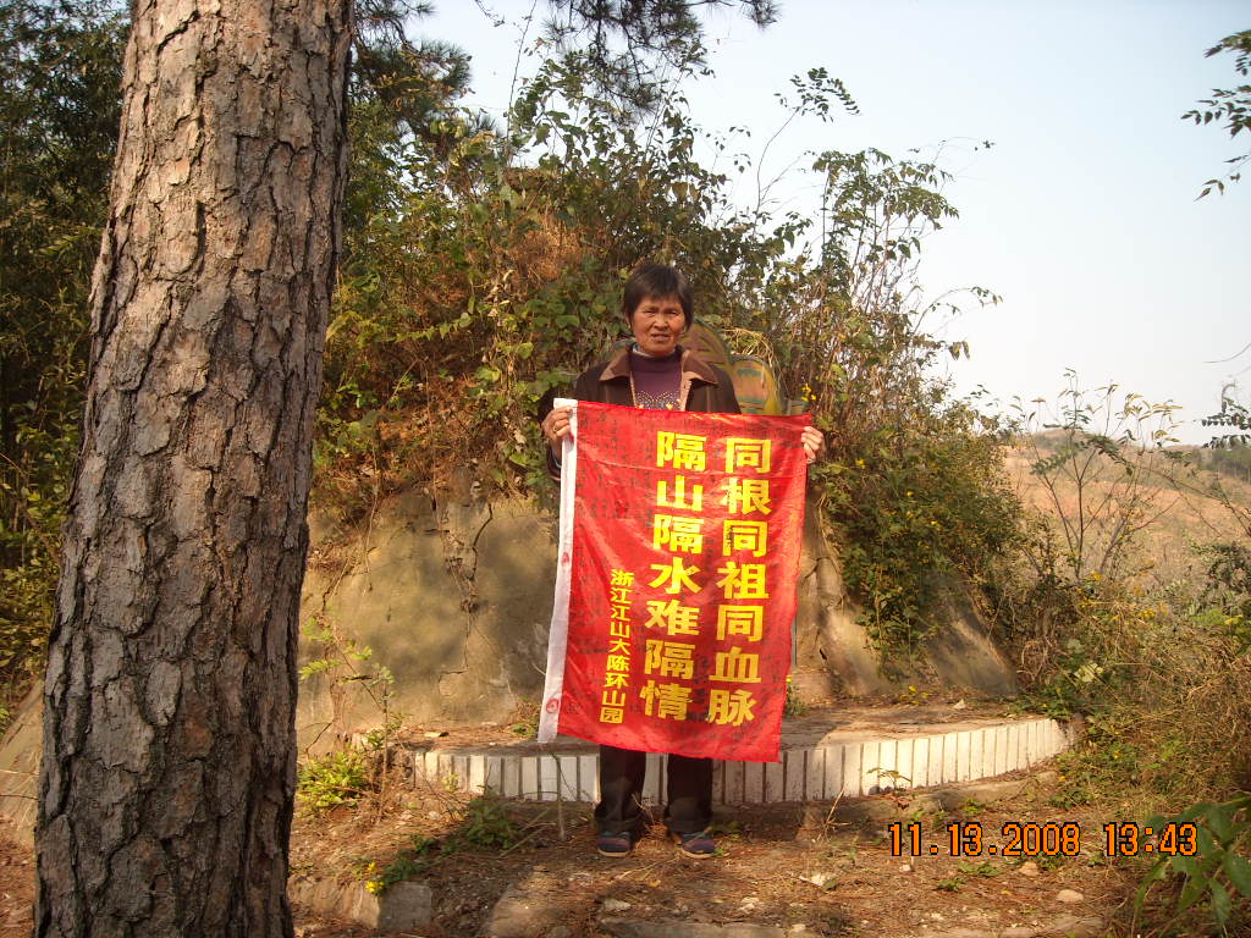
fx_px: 1265
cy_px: 469
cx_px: 626
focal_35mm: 35
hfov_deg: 52.6
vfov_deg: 40.7
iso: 64
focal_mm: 5.7
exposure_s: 1/402
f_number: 2.8
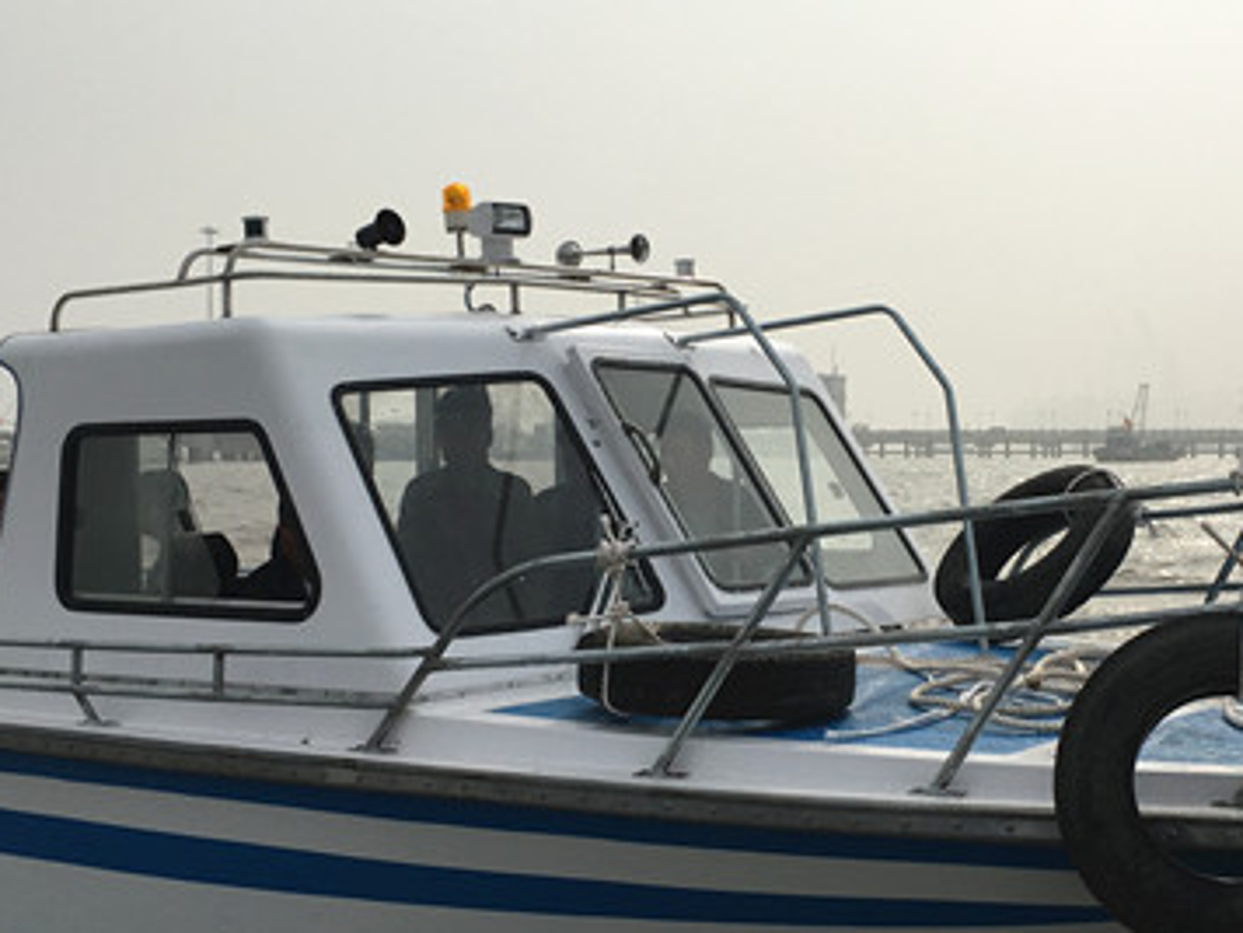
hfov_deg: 33.6
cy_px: 554
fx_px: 2047
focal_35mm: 57
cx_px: 765
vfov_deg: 25.6
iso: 25
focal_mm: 4.15
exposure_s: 1/3497
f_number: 2.2
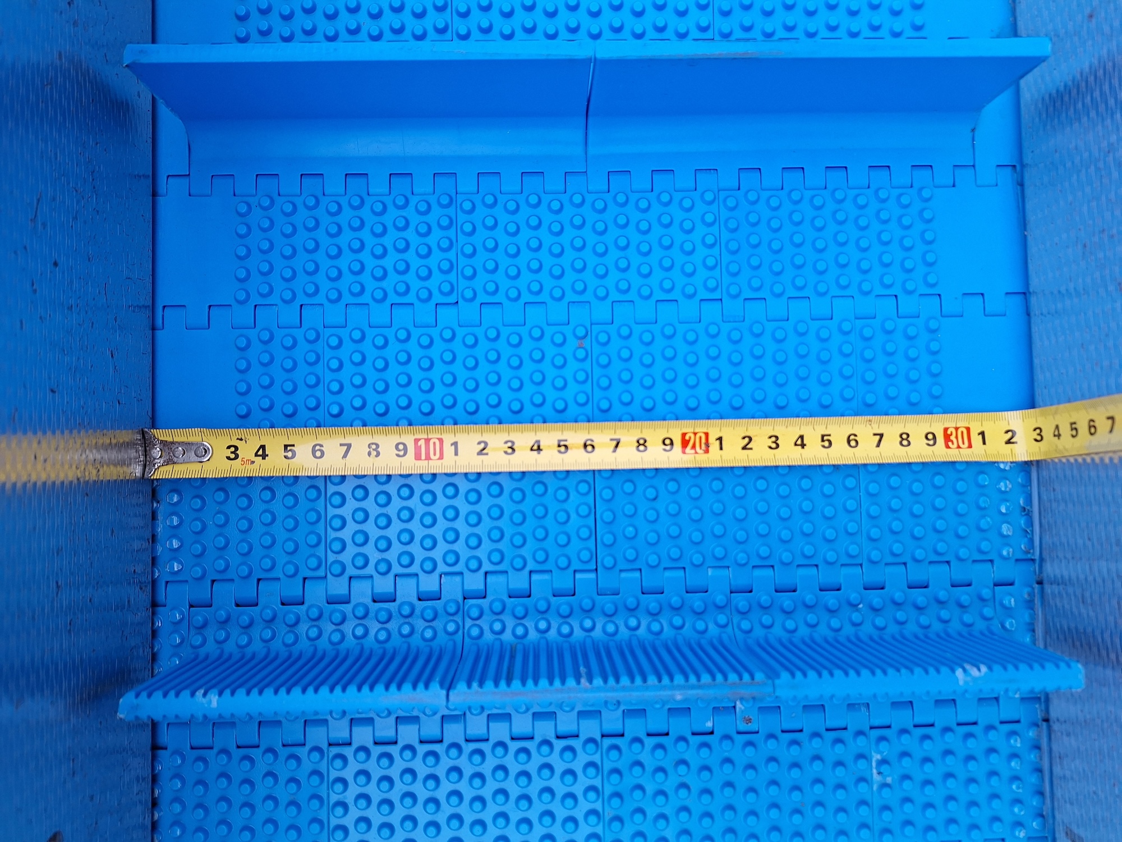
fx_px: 745
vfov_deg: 58.9
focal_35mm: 23
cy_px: 421
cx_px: 561
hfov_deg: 73.9
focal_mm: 5.54
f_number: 1.8
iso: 80
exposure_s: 1/100
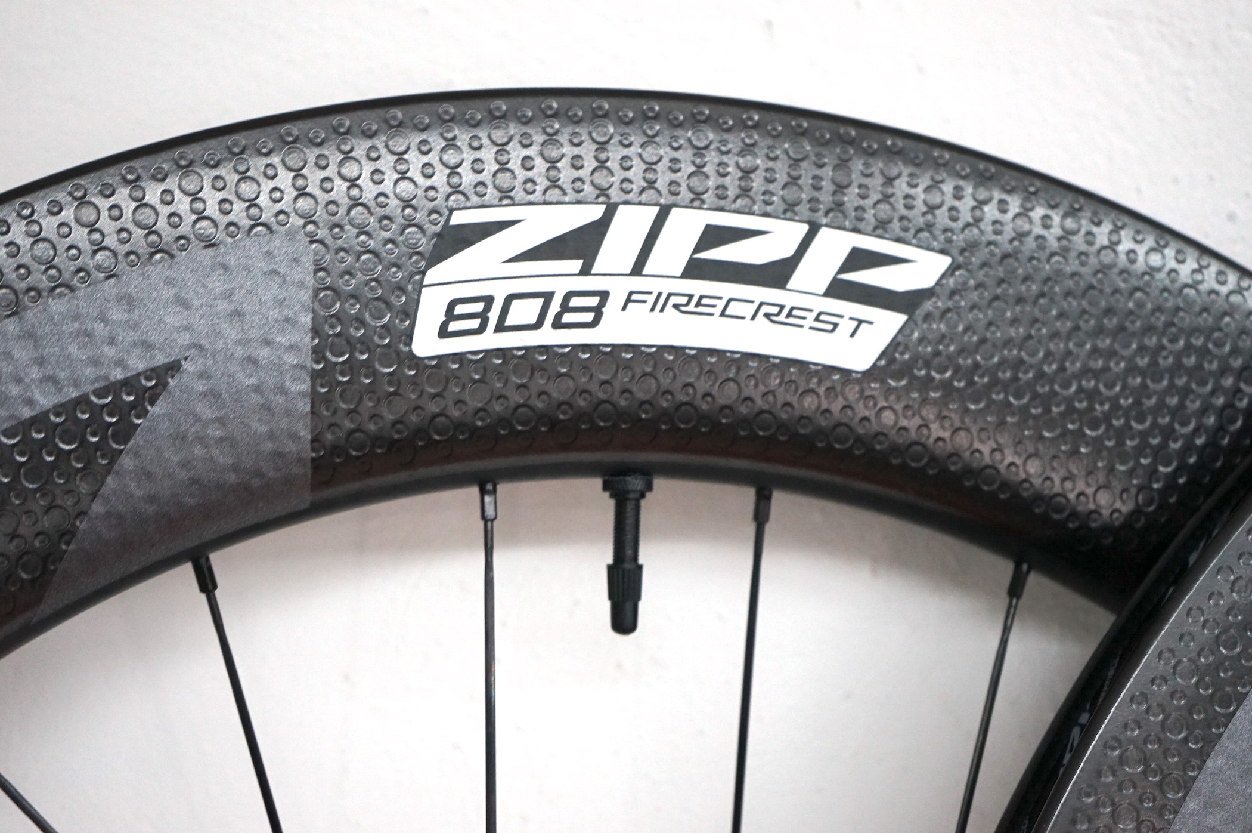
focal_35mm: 54
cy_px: 416
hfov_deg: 36.9
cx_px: 626
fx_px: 1876
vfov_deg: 25.0
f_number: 5
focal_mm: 54
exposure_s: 1/60
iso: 2000
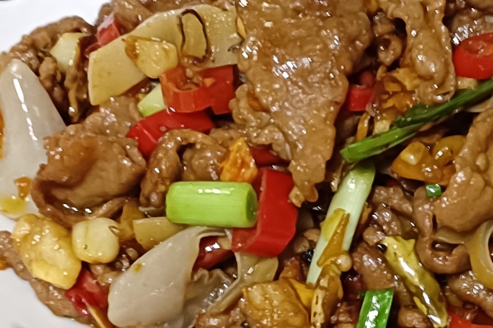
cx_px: 342
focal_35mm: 99
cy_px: 207
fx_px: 1356
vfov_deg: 13.8
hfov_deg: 20.5
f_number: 1.9
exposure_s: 1/33.3
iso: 922
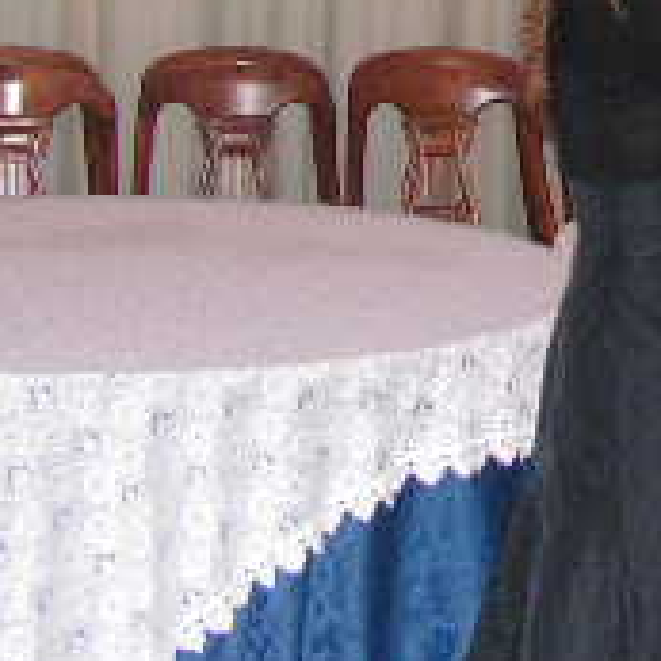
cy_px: -111
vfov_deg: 13.7
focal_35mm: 124
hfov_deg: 13.3
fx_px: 2679
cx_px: 970
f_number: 3.2
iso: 200
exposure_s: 1/40
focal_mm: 6.4
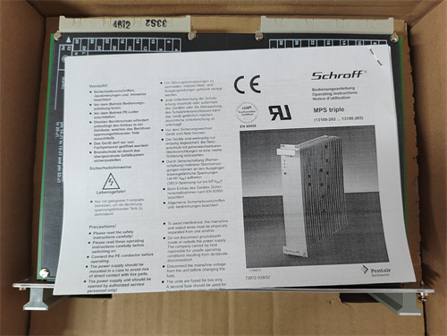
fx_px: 297
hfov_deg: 73.9
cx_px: 224
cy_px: 168
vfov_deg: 58.9
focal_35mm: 23
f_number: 1.9
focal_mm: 5.52
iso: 1463
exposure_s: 1/50
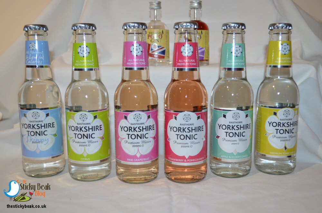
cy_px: 106
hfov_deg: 46.5
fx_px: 375
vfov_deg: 31.7
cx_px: 161
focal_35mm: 42
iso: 900
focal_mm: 28
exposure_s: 1/60
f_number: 4.5
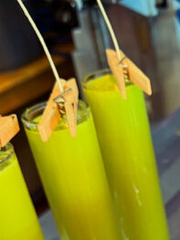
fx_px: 507
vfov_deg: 23.5
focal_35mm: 73
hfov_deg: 18.6
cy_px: 316
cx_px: 238
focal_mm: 6.76
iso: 400
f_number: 1.78
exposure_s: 1/60
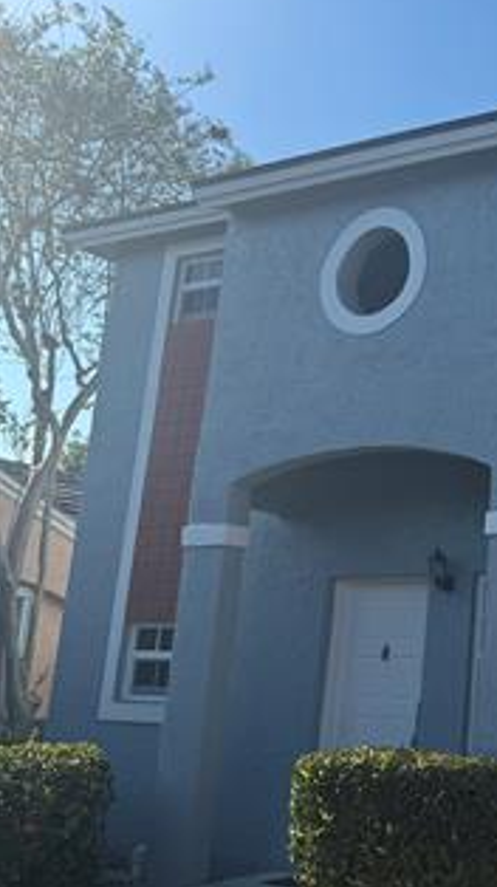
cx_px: 633
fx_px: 1175
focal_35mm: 50
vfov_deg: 41.2
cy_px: 353
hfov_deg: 21.7
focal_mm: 6.76
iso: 80
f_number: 1.78
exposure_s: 1/4310
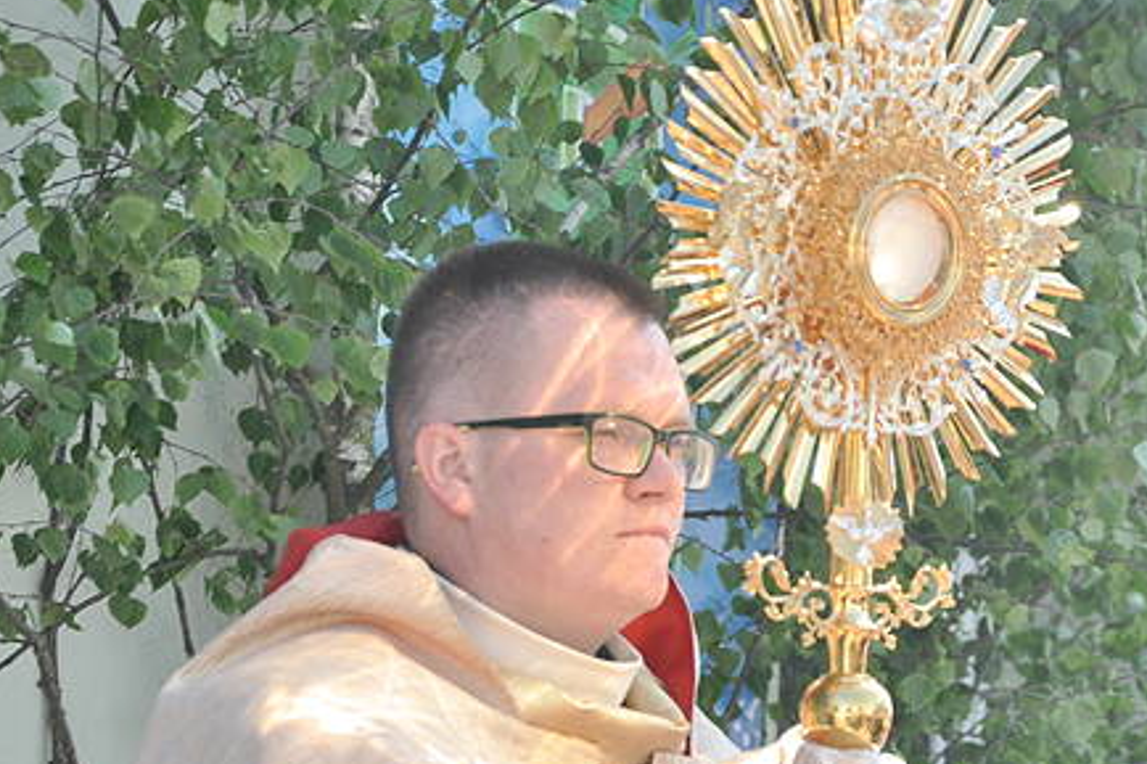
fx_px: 5796
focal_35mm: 182
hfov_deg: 11.3
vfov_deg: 7.5
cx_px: 777
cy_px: 620
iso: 400
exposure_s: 1/400
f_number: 5.3
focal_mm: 62
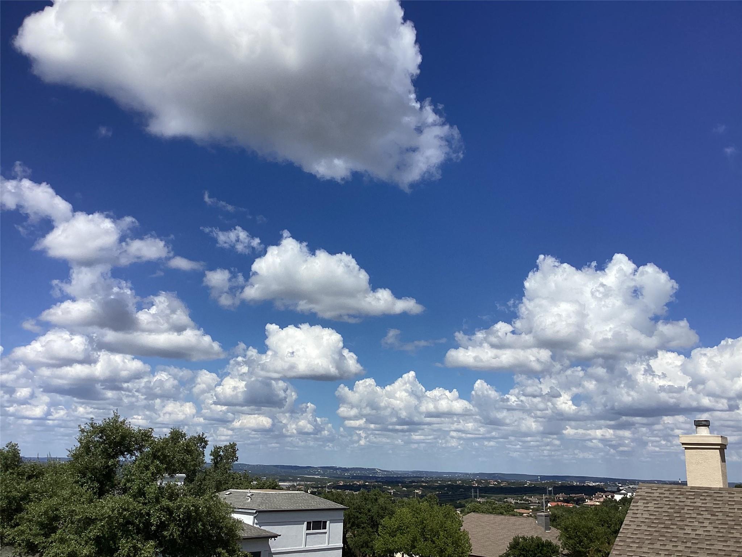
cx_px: 371
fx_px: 664
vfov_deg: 45.4
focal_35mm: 31
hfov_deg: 58.4
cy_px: 278
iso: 25
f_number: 2.4
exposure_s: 1/2551
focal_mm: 3.3
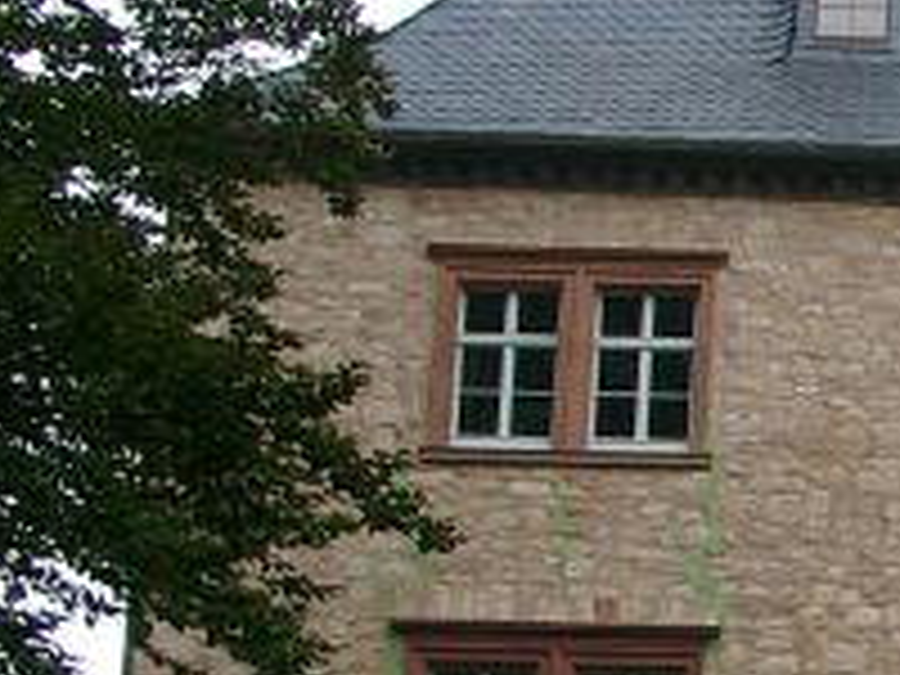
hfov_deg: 12.9
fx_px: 3536
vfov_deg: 10.8
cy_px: 608
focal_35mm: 136
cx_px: 1692
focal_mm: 7.13
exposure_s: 1/134
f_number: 4
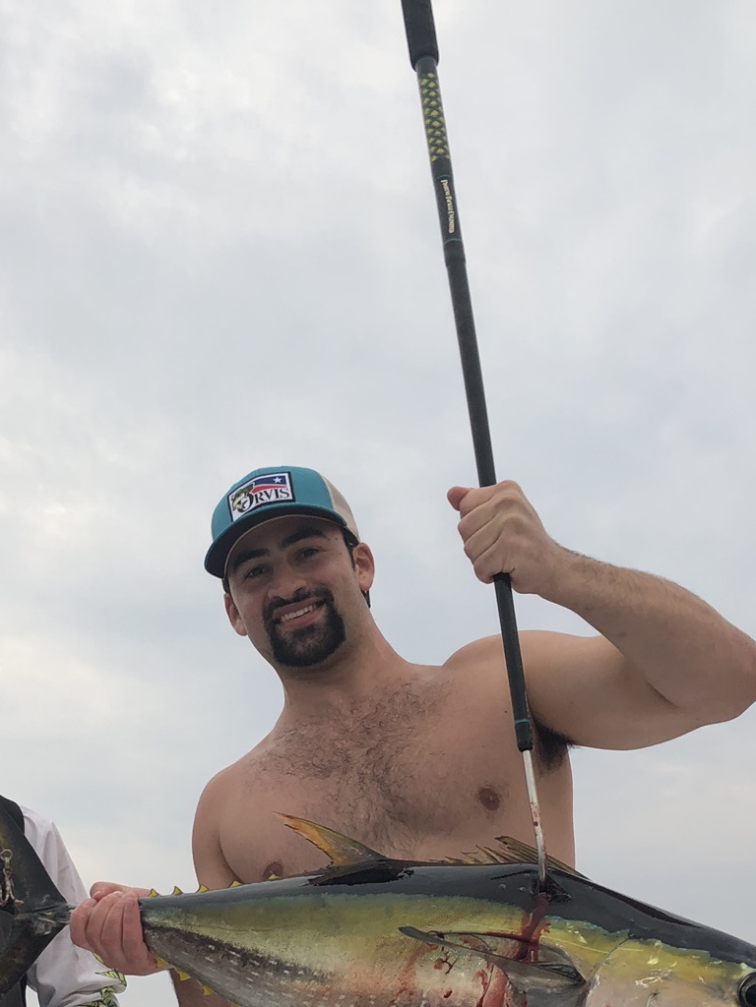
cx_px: 185
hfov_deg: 25.8
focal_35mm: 56
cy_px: 867
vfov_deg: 32.9
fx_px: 1631
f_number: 1.8
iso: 32
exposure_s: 1/120
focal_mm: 3.99
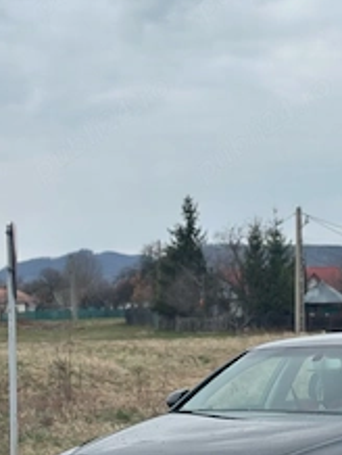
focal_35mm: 88
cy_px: 317
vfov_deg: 22.1
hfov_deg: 16.6
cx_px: 304
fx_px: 1157
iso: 80
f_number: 1.78
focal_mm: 6.86
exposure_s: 1/1157
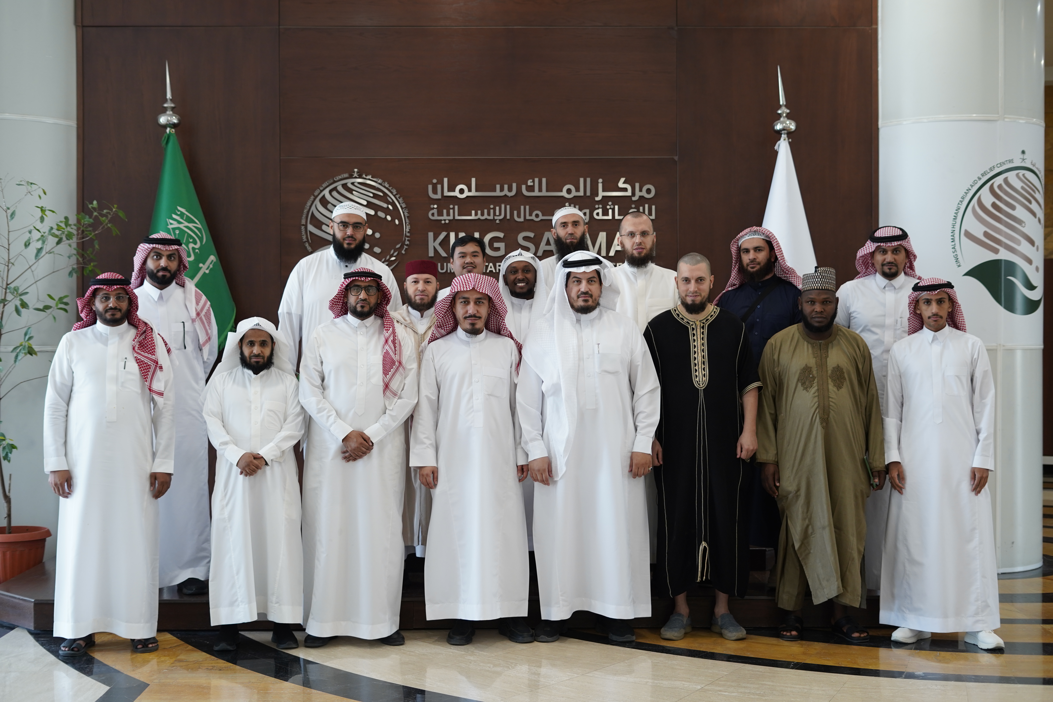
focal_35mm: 50
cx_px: 526
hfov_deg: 39.6
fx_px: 1462
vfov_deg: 27.0
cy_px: 351
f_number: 2.8
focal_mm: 50
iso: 800
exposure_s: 1/160
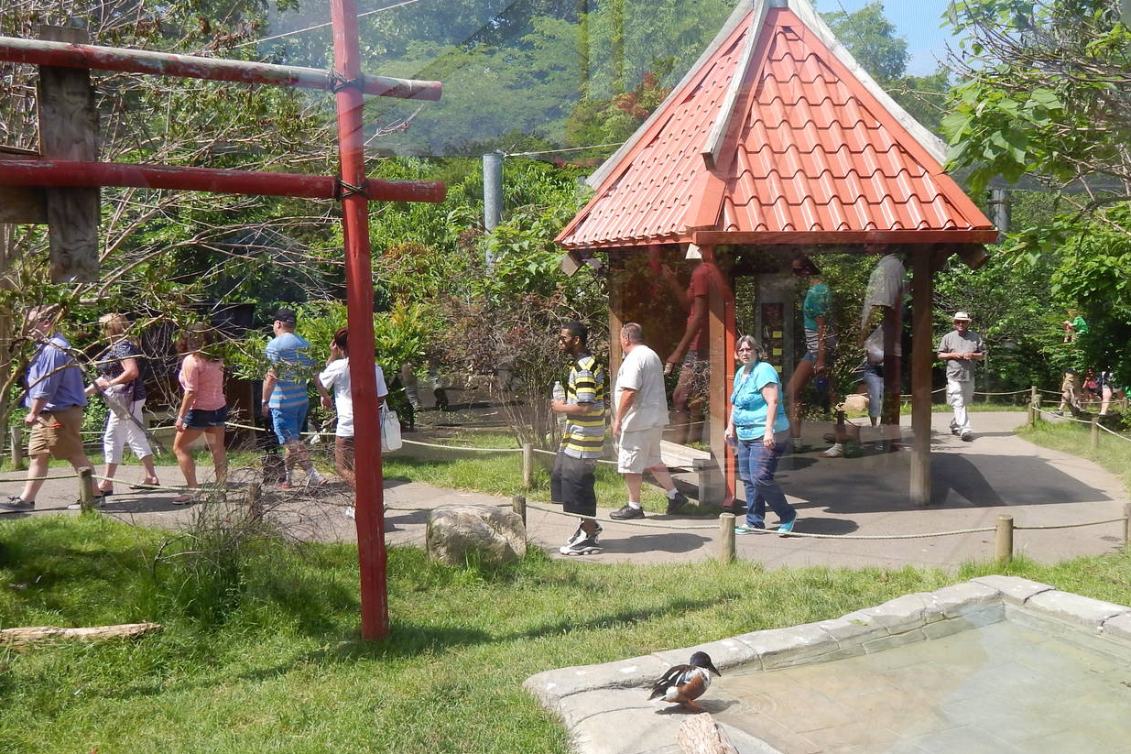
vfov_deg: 42.3
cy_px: 377
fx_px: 974
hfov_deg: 60.1
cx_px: 644
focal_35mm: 31
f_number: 3
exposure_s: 1/800
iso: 125
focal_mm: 4
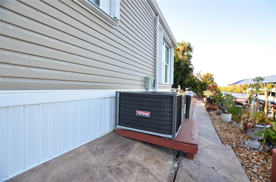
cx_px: 138
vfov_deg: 77.0
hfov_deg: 100.5
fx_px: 115
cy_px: 91
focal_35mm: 15
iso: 200
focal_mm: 10
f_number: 3.5
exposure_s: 1/320
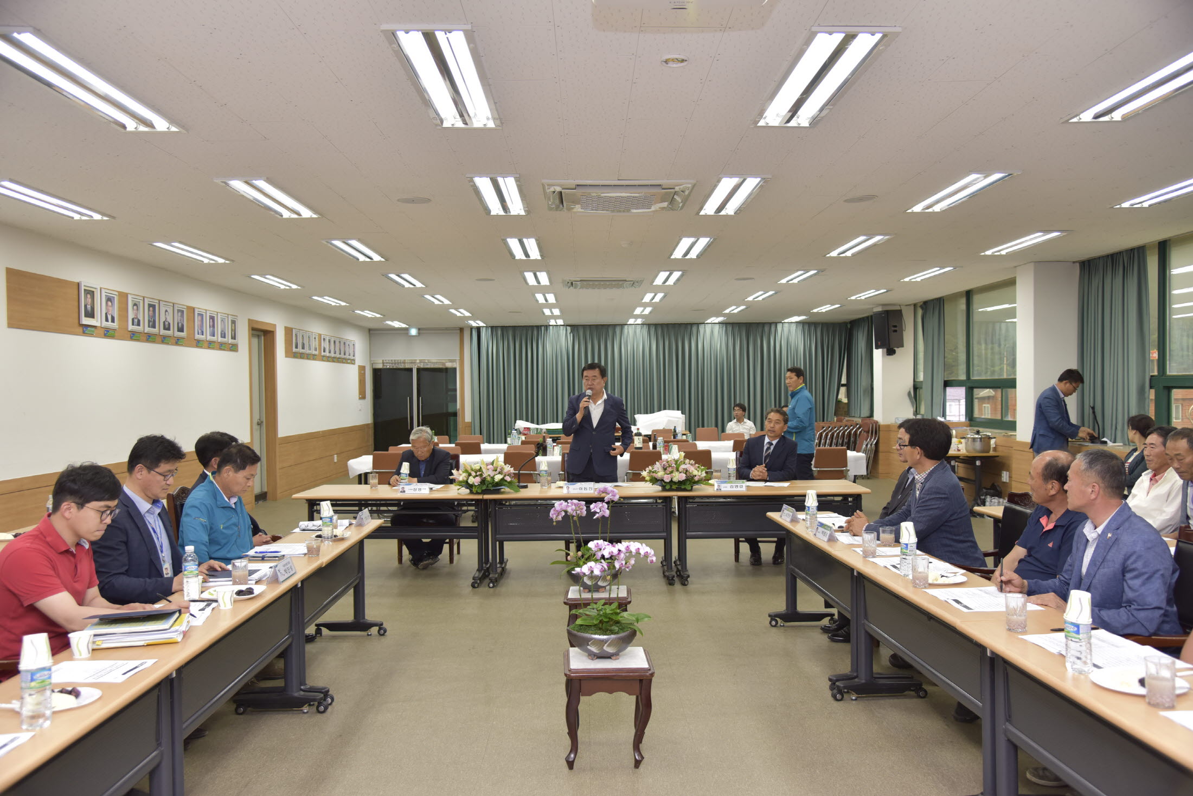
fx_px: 994
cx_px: 596
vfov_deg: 43.6
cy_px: 398
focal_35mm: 30
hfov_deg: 61.9
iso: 640
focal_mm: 30
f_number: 4.5
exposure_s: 1/125
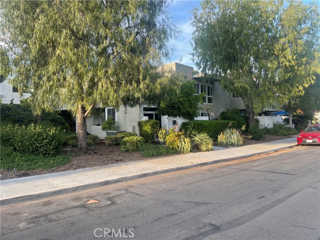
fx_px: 240
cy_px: 120
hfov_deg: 67.3
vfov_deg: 53.1
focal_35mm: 26
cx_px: 160
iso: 32
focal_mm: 4.2
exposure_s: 1/354
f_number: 1.6
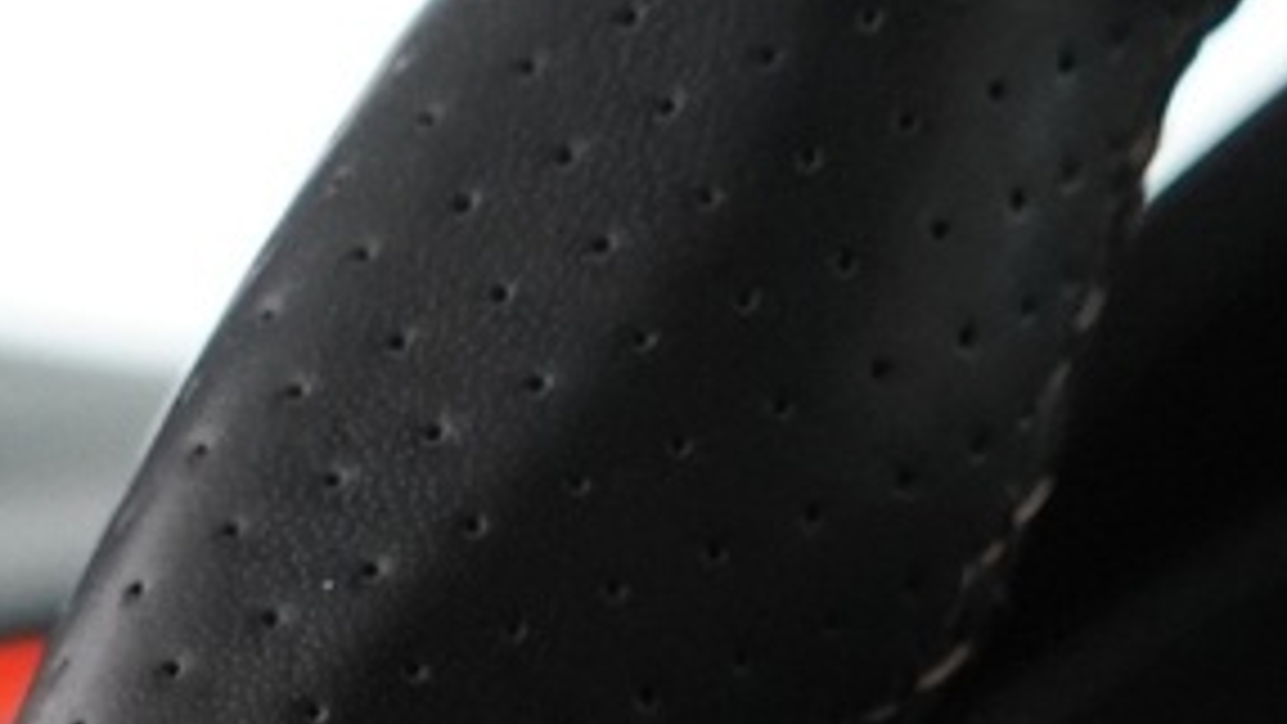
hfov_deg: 12.9
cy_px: 2374
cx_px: 454
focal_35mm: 166
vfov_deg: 6.5
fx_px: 5666
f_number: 3.5
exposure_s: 1/80
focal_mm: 28
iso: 4000
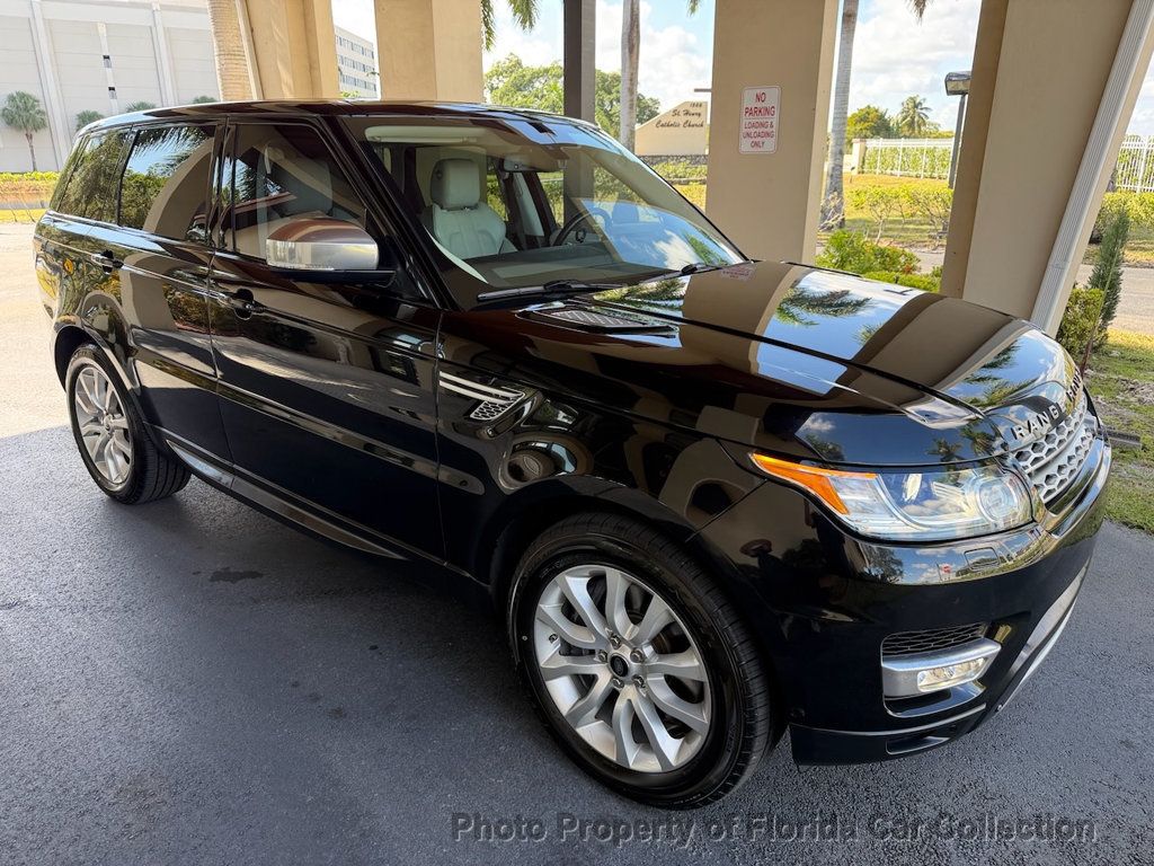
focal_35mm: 24
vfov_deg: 56.8
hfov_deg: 71.6
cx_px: 577
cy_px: 433
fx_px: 800
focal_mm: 6.76
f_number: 1.78
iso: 80
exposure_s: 1/289
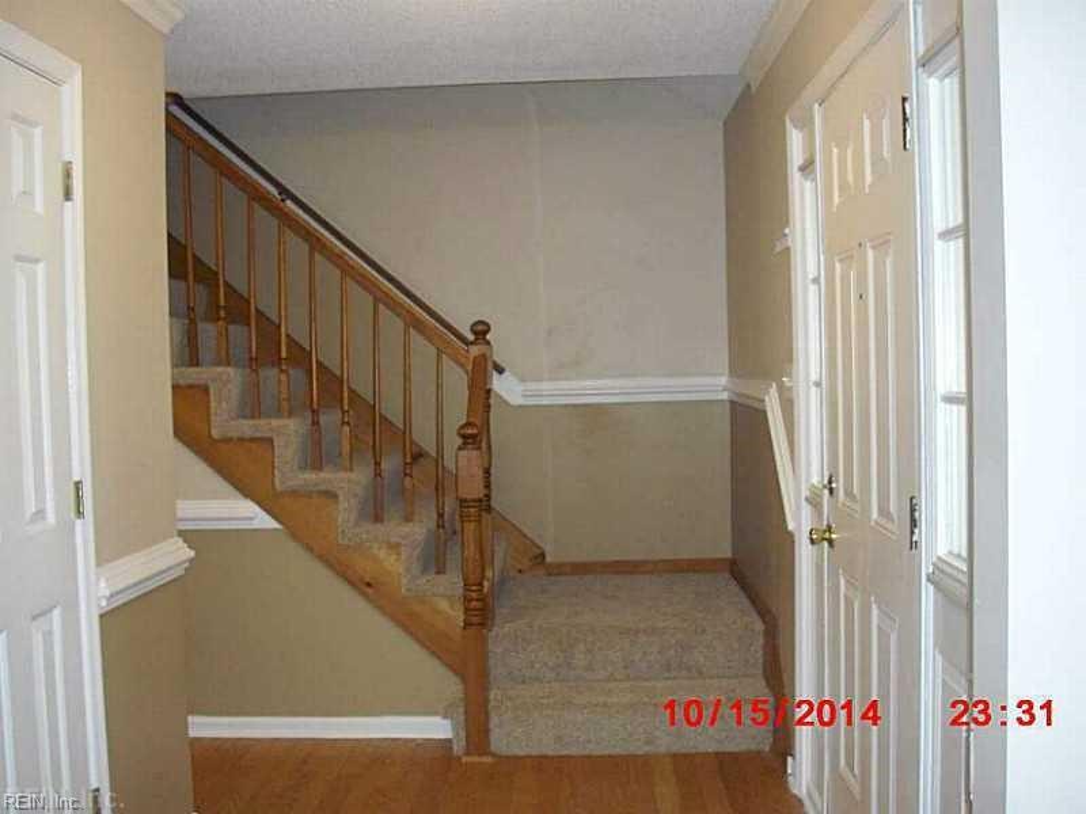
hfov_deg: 49.0
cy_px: 407
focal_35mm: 38
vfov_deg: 37.7
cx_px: 543
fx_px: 1192
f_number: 2.8
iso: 400
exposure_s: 1/60
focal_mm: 6.2
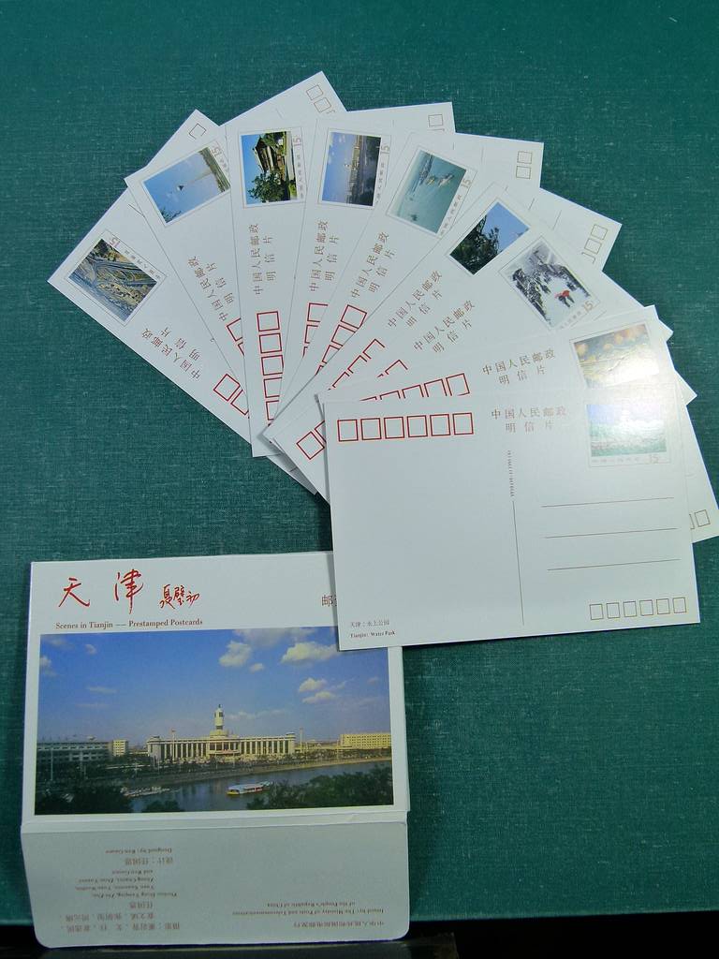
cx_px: 360
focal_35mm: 29
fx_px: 803
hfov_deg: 48.2
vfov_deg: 61.7
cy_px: 480
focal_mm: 5.2
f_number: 4
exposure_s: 1/125
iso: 160
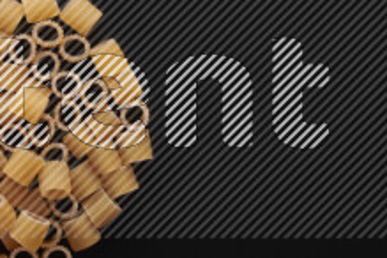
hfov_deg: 11.1
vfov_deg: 7.4
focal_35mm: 183
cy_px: -65
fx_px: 1967
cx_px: 7
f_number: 8
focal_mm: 50
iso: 100
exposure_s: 1/100
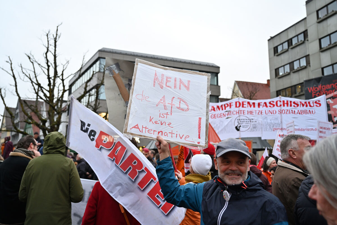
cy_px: 112
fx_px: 271
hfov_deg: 63.7
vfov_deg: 45.0
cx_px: 168
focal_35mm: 29
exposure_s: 1/160
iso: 1000
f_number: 3.2
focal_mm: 29
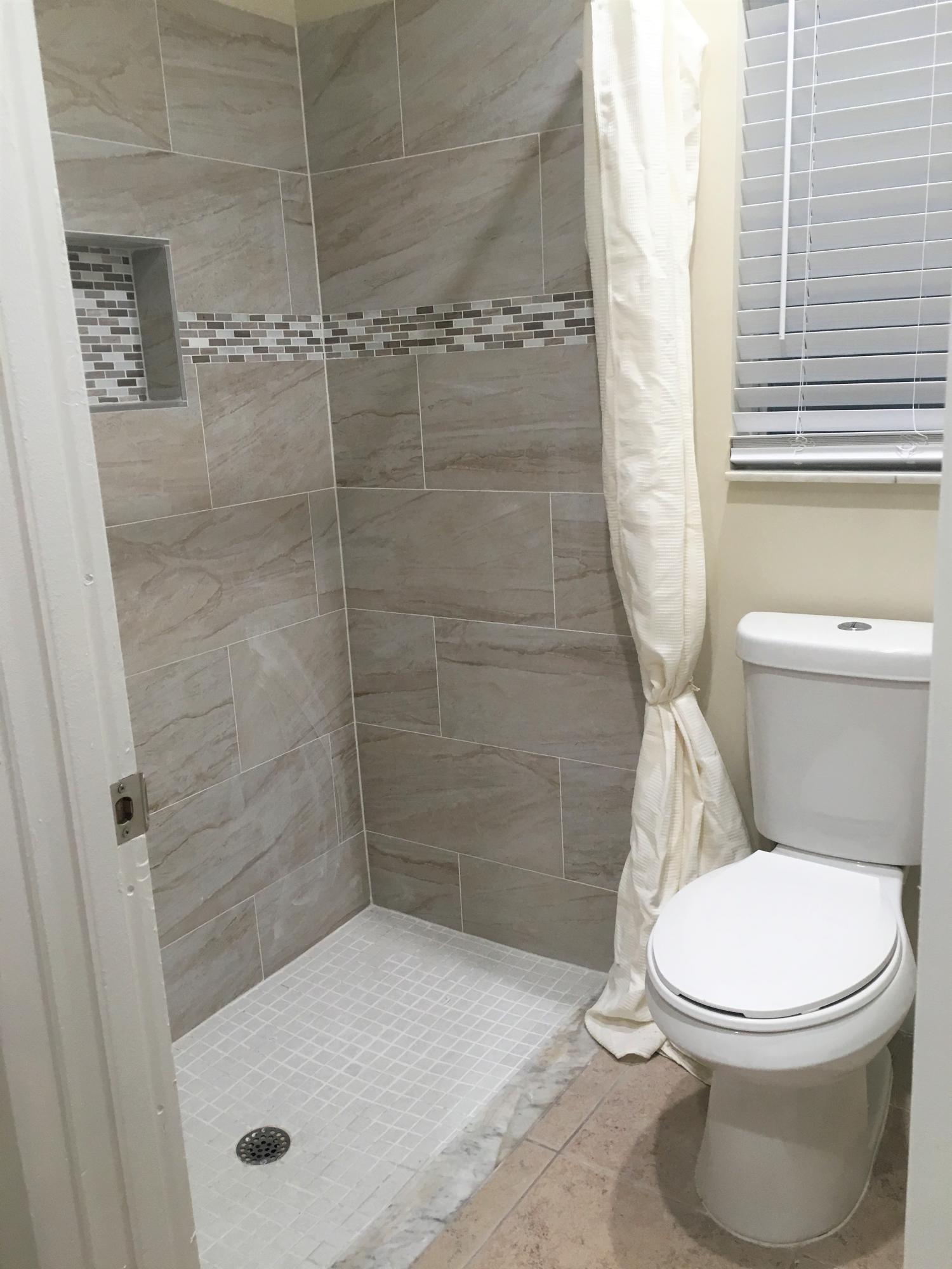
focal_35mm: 29
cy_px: 634
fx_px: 1063
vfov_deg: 61.7
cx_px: 476
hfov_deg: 48.2
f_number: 2.2
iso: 40
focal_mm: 4.15
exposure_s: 1/30
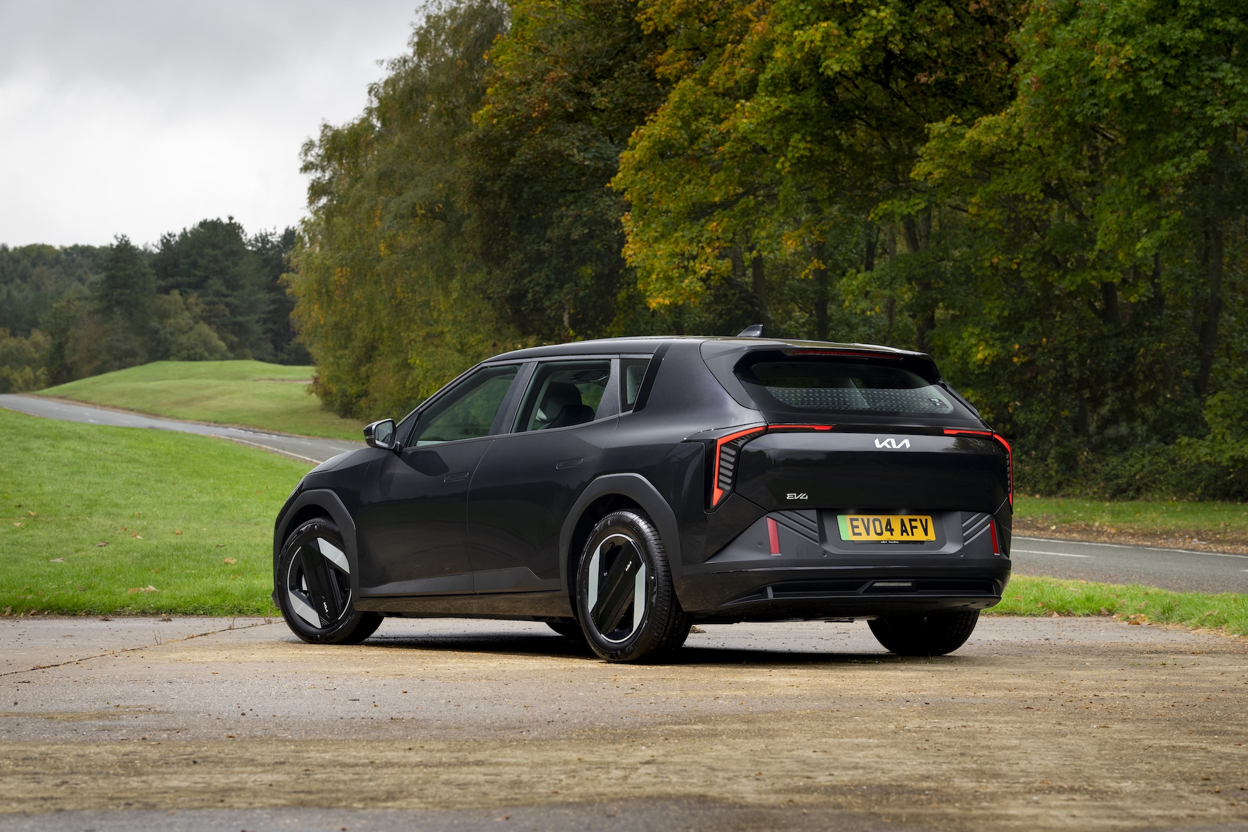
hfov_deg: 27.7
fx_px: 2530
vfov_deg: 18.7
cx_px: 624
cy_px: 416
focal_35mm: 73
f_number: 6.3
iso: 400
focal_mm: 73
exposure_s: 1/200
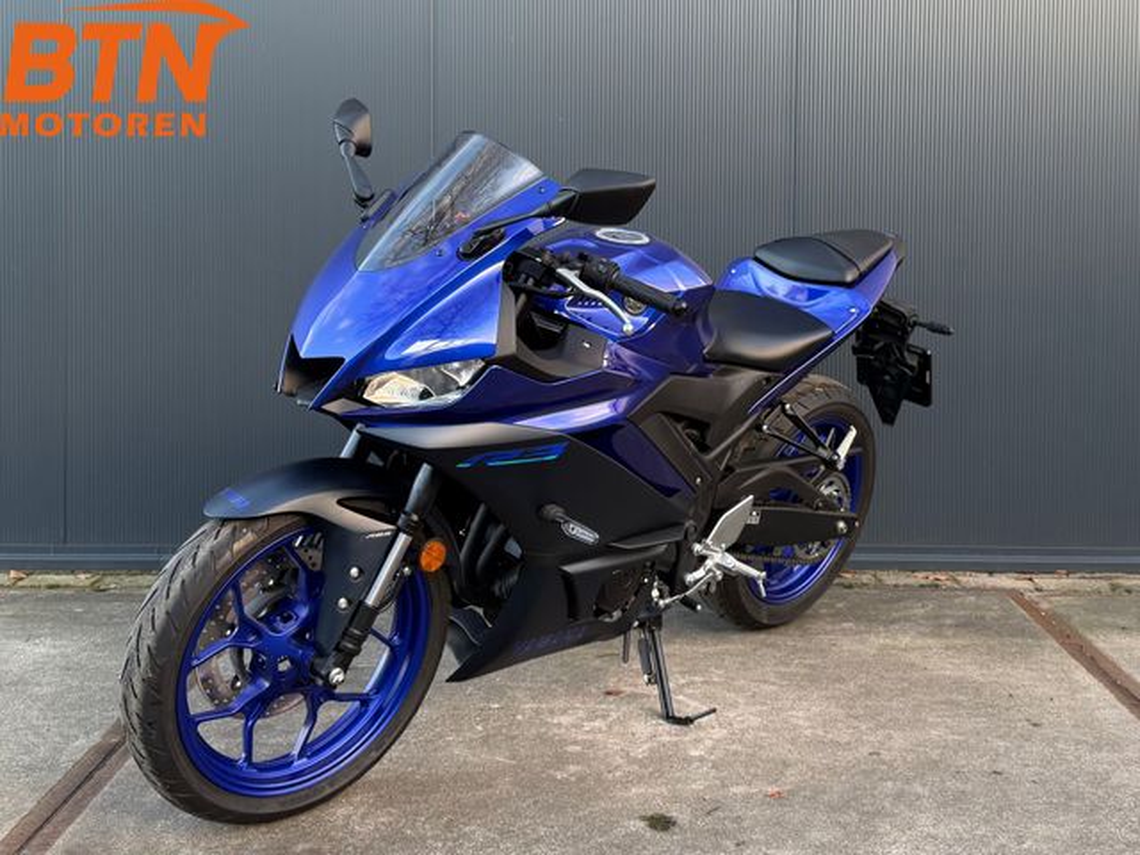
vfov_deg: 56.8
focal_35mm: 24
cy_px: 428
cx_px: 570
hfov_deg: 71.6
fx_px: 790
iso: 100
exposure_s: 1/121
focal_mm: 6.76
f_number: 1.78
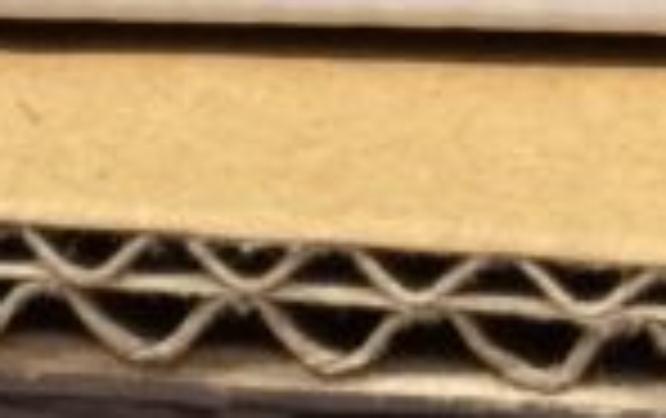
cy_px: -252
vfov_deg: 8.1
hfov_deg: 13.1
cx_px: 333
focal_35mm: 159
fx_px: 2890
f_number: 2.2
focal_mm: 4.15
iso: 160
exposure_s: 1/30
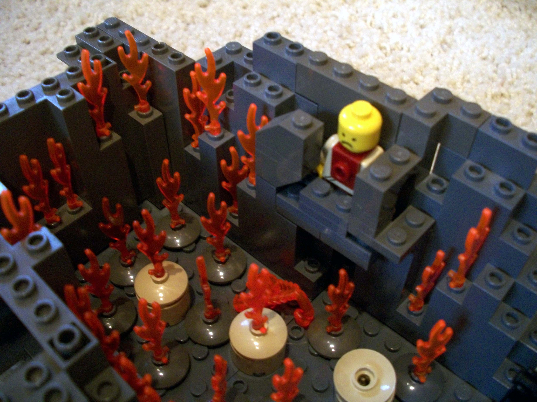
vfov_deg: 40.7
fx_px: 543
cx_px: 268
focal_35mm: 35
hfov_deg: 52.6
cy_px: 201
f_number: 3.1
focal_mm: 6.3
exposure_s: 1/8
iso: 320
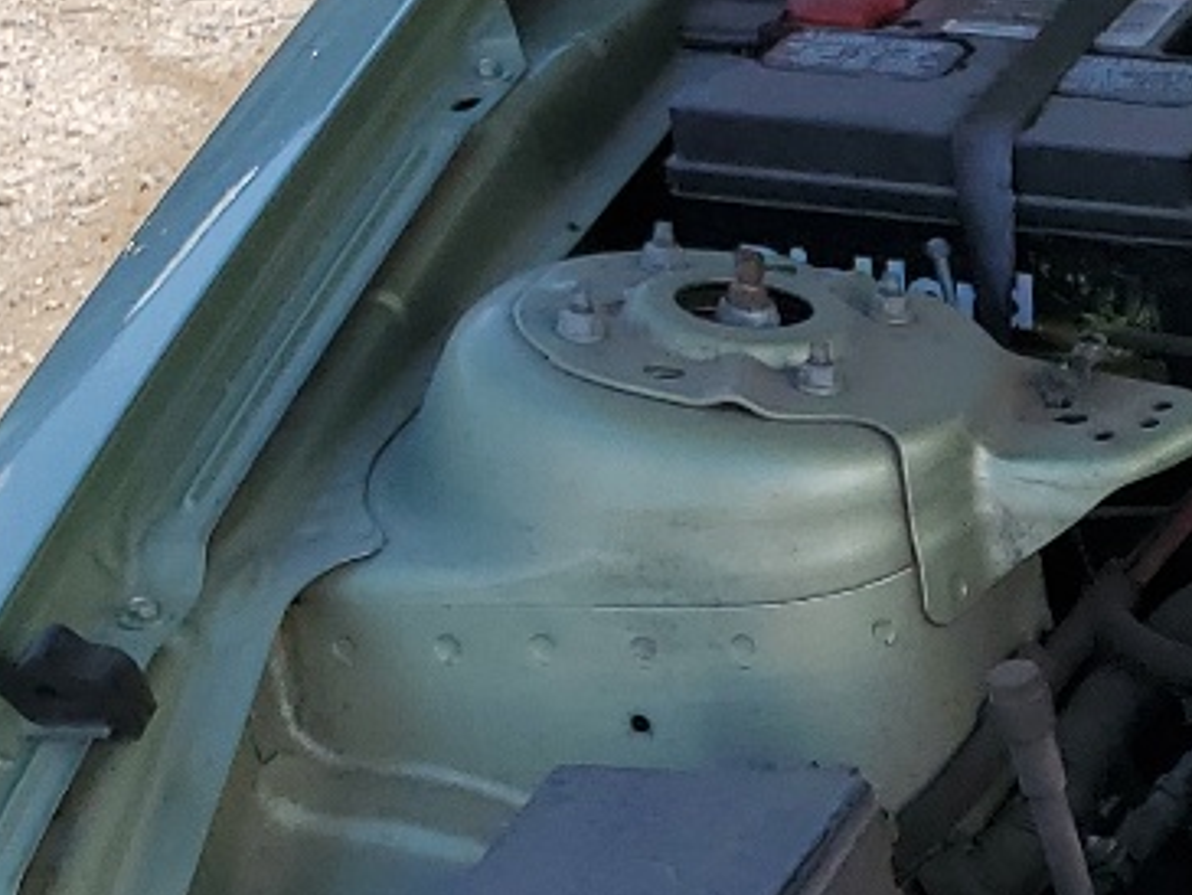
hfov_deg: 14.9
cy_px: 1620
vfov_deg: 12.0
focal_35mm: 114
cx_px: 2198
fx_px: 3927
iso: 50
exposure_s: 1/1667
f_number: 1.5
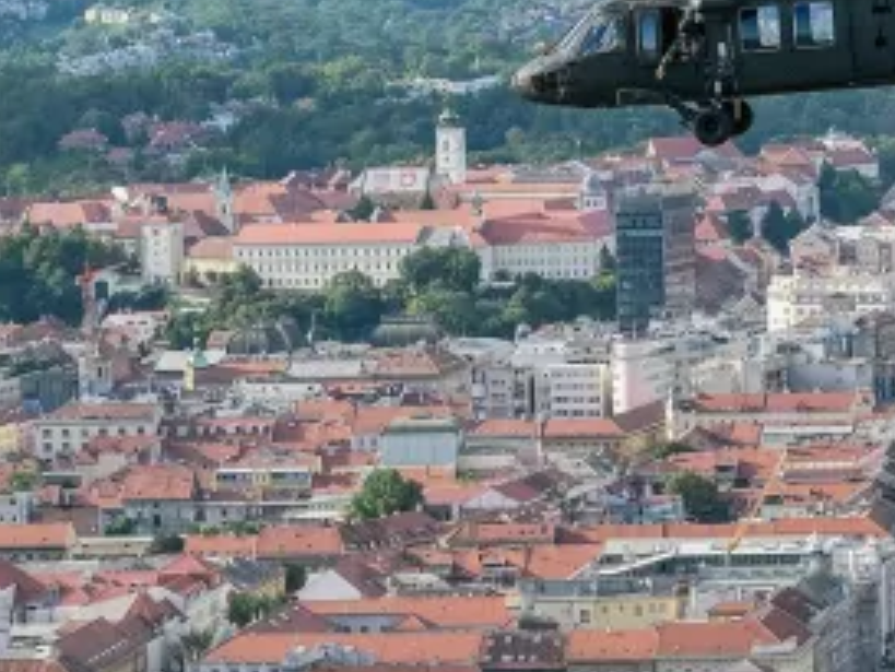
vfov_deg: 9.4
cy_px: 411
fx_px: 4087
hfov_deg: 12.5
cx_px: 666
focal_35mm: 158
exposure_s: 1/1250
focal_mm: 59
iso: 400
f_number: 9
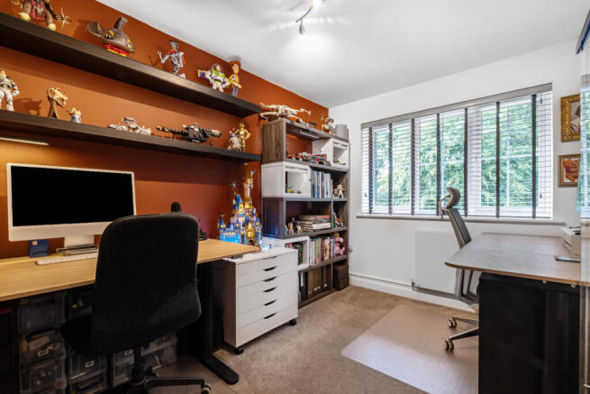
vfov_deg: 77.4
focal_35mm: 15
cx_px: 295
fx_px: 246
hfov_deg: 100.4
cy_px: 197
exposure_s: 1/1.43
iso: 400
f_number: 20
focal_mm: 10
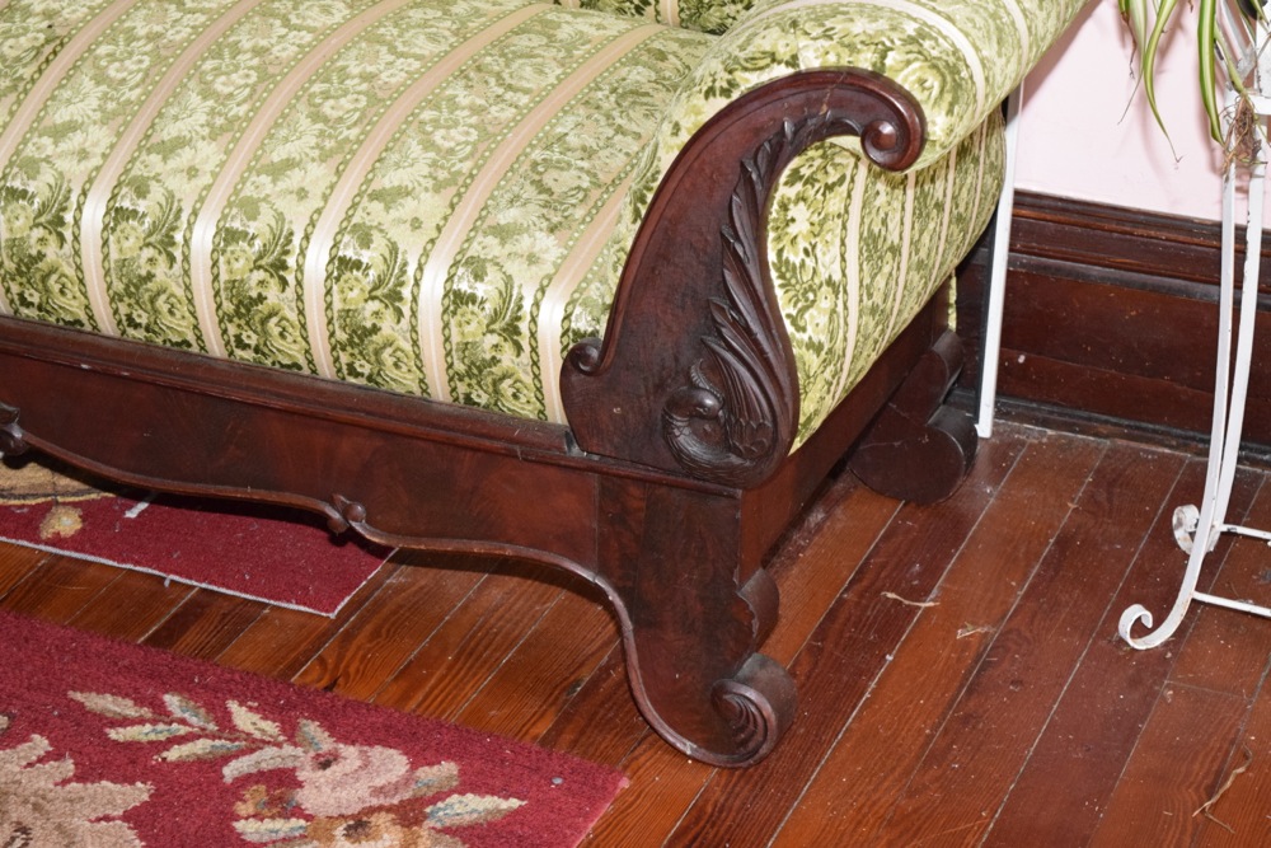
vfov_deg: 16.6
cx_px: 636
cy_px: 424
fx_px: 2913
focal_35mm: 82
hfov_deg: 24.6
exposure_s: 1/60
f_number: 5.6
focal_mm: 55
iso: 3200
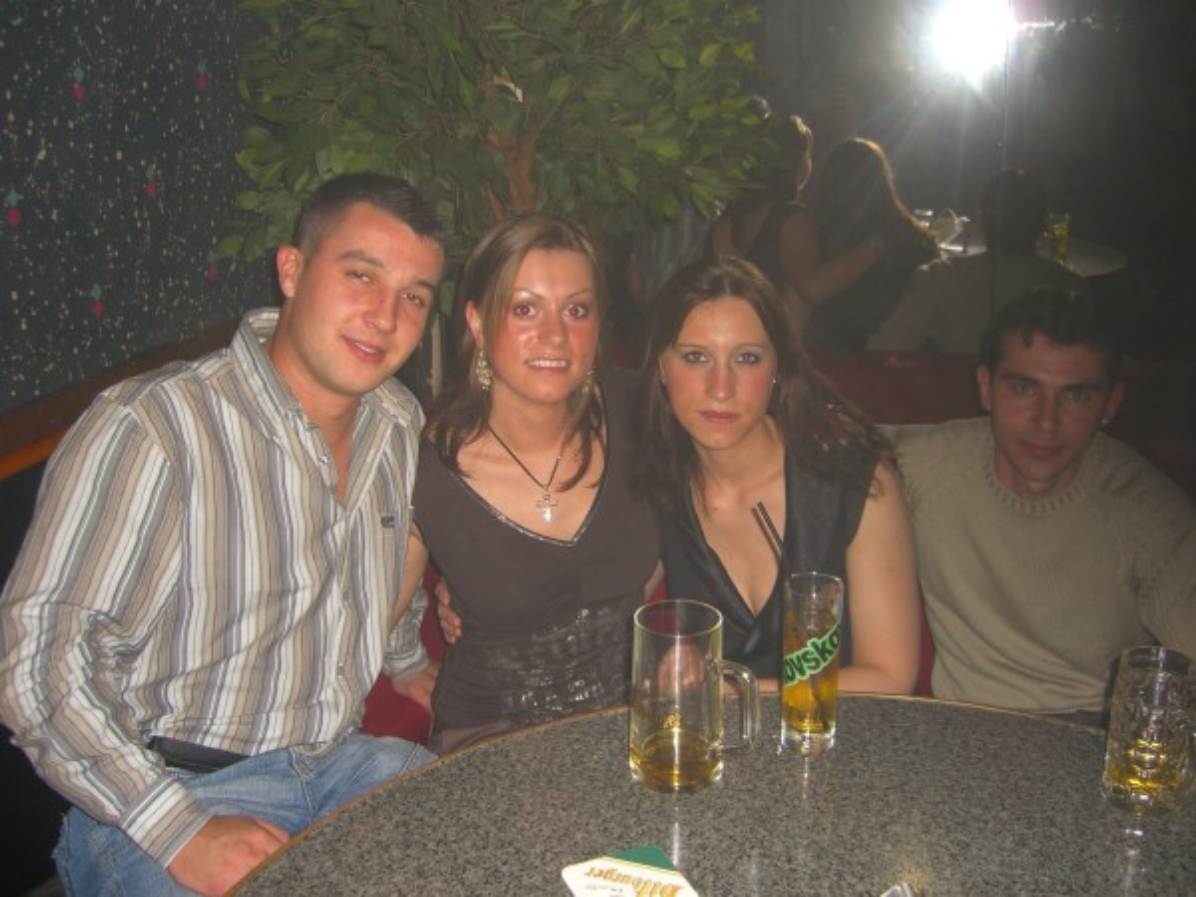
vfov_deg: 37.7
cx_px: 598
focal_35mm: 38
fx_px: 1313
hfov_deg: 49.0
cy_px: 448
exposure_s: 1/60
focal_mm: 7.9
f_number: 2.8
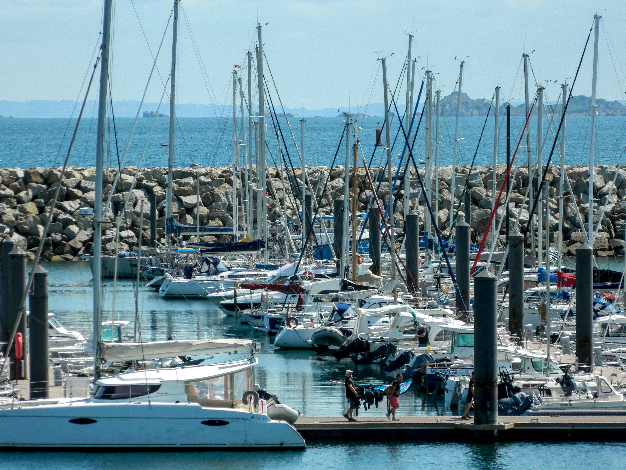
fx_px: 6365
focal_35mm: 352
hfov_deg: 5.6
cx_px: 302
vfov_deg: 4.2
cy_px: 230
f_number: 5.6
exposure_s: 1/400
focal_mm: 59.7
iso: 80
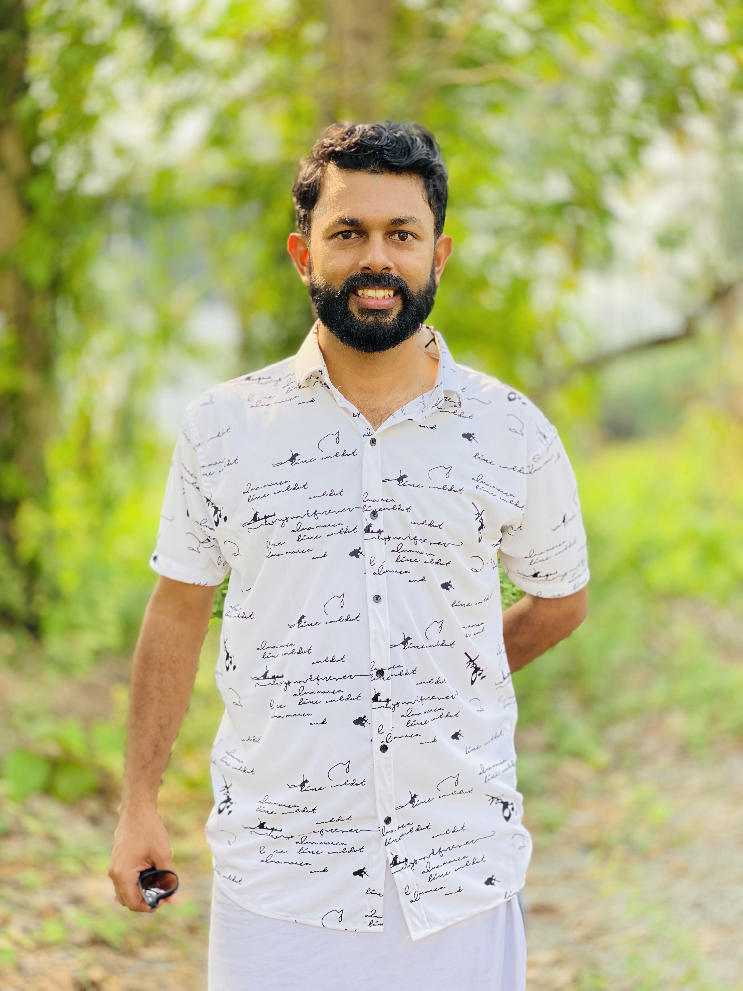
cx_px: 372
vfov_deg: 36.8
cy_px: 496
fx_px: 1488
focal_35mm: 52
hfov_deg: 28.0
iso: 20
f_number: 2
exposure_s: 1/271
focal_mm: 6
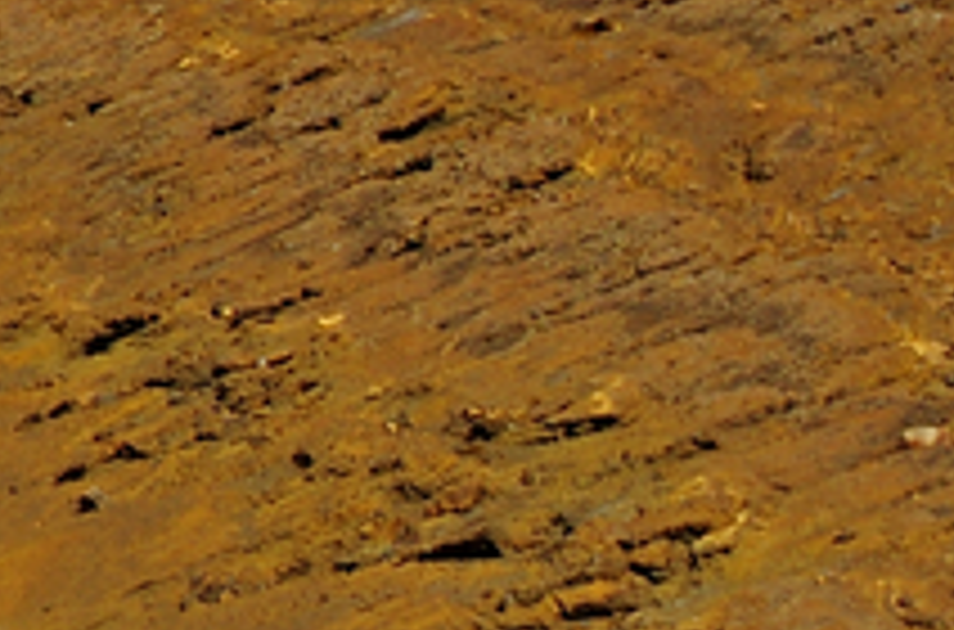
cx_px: -2603
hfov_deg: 6.3
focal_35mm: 277
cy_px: -1377
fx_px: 7319
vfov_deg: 4.7
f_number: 6.3
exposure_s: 1/80
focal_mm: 24
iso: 100
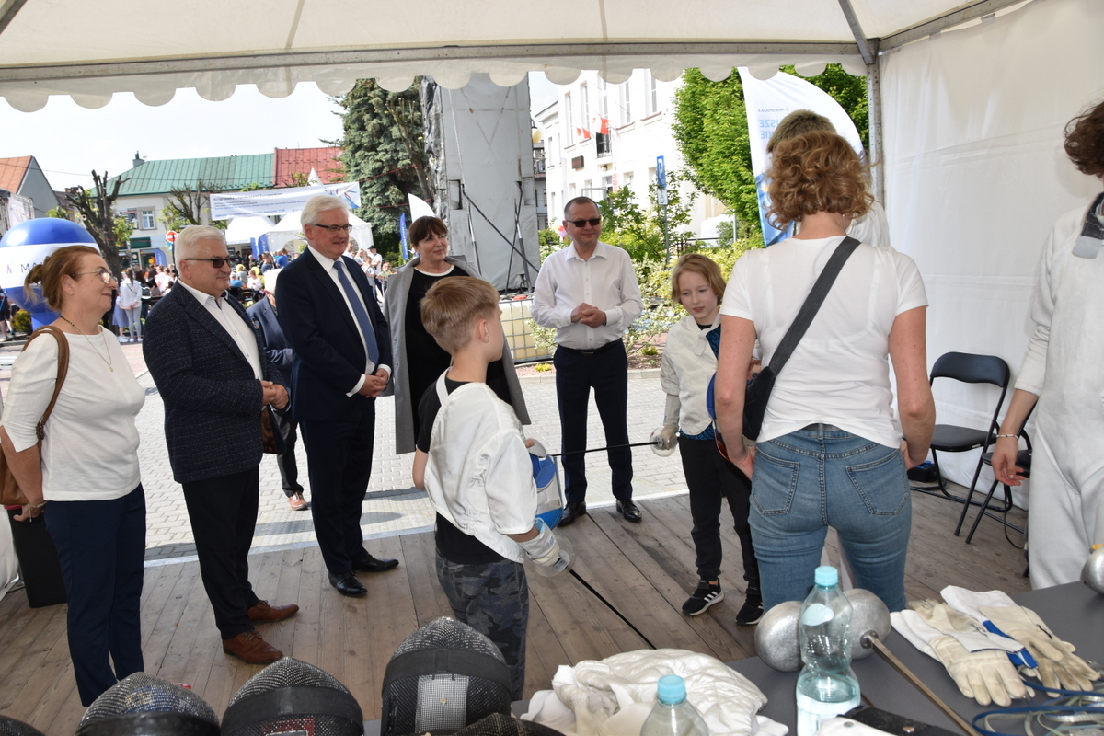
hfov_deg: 67.4
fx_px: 828
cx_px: 552
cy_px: 368
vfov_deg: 47.9
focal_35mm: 27
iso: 100
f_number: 5.6
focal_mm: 18
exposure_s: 1/200
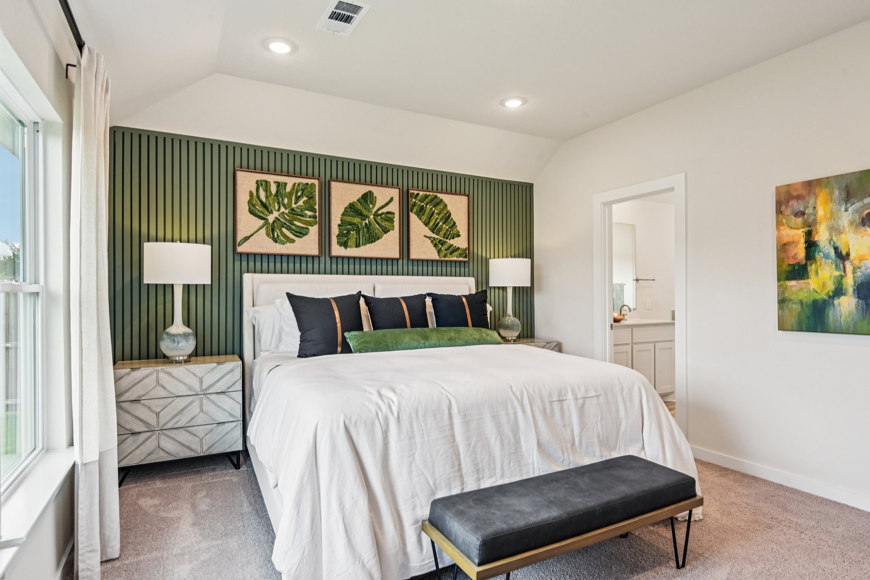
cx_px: 435
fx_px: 459
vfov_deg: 64.5
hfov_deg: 86.9
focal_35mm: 19
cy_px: 290
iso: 400
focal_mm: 19
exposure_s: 1/40
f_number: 8
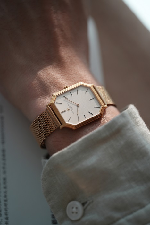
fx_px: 656
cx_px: 75
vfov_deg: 19.4
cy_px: 112
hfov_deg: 13.1
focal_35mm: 105
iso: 400
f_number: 2.8
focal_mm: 105
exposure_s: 1/250
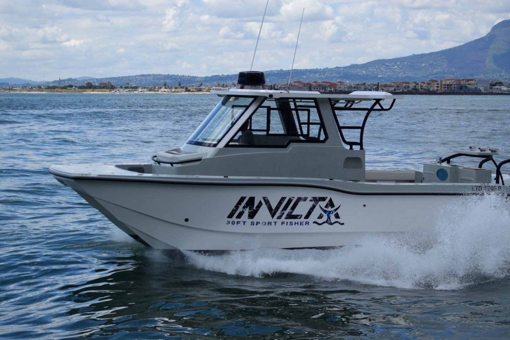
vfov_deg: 16.5
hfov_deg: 24.6
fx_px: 1168
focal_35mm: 82
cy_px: 170
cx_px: 255
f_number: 5.6
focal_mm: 55
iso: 100
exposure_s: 1/640
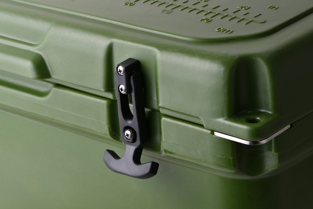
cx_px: 156
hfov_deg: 19.4
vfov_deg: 13.1
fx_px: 913
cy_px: 104
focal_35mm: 105
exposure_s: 1/25
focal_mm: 105
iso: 100
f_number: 14
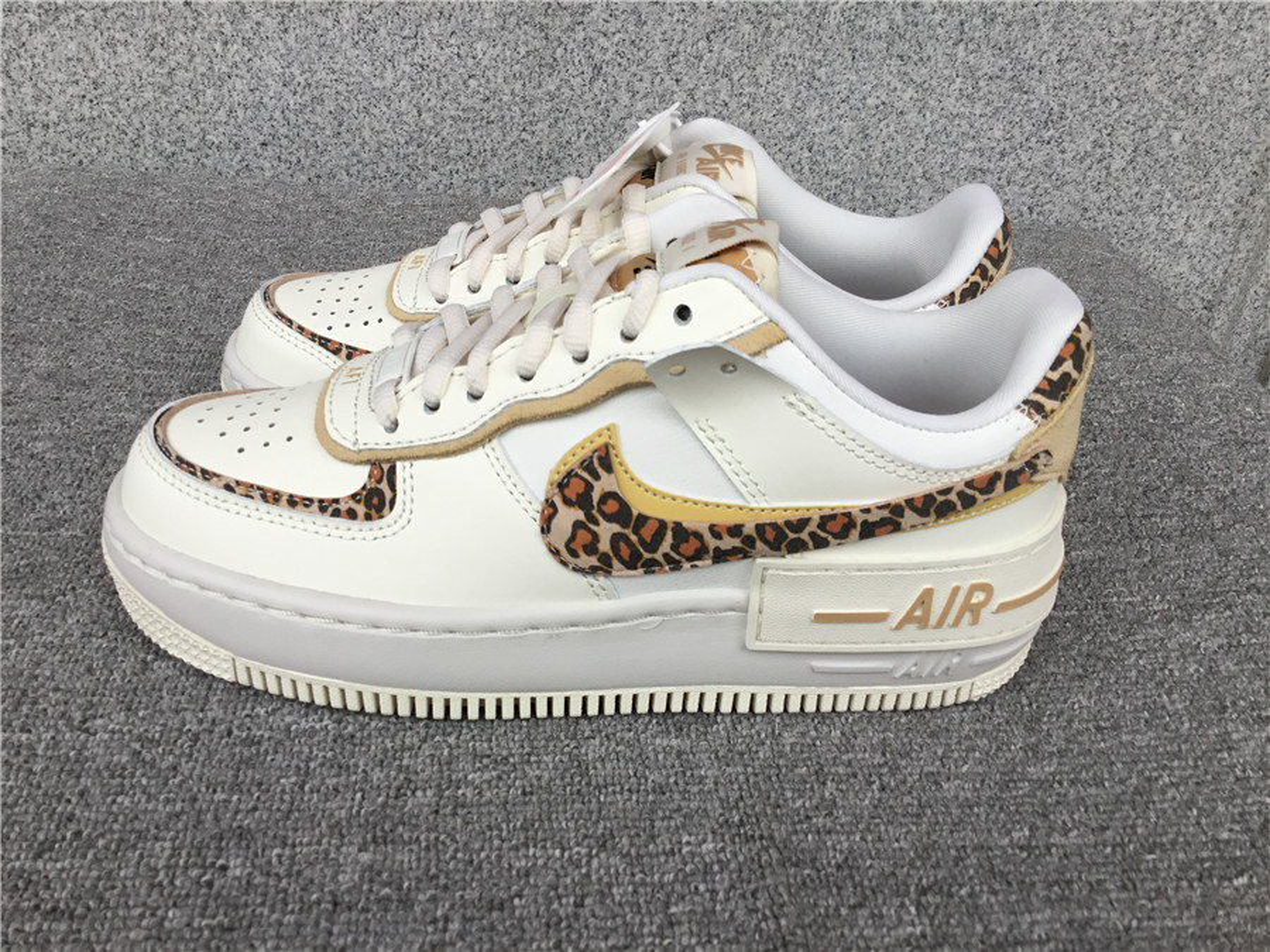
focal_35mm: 31
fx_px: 1137
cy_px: 476
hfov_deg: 58.4
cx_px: 635
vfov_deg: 45.4
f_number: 2.4
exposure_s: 1/130
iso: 25
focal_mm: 3.3
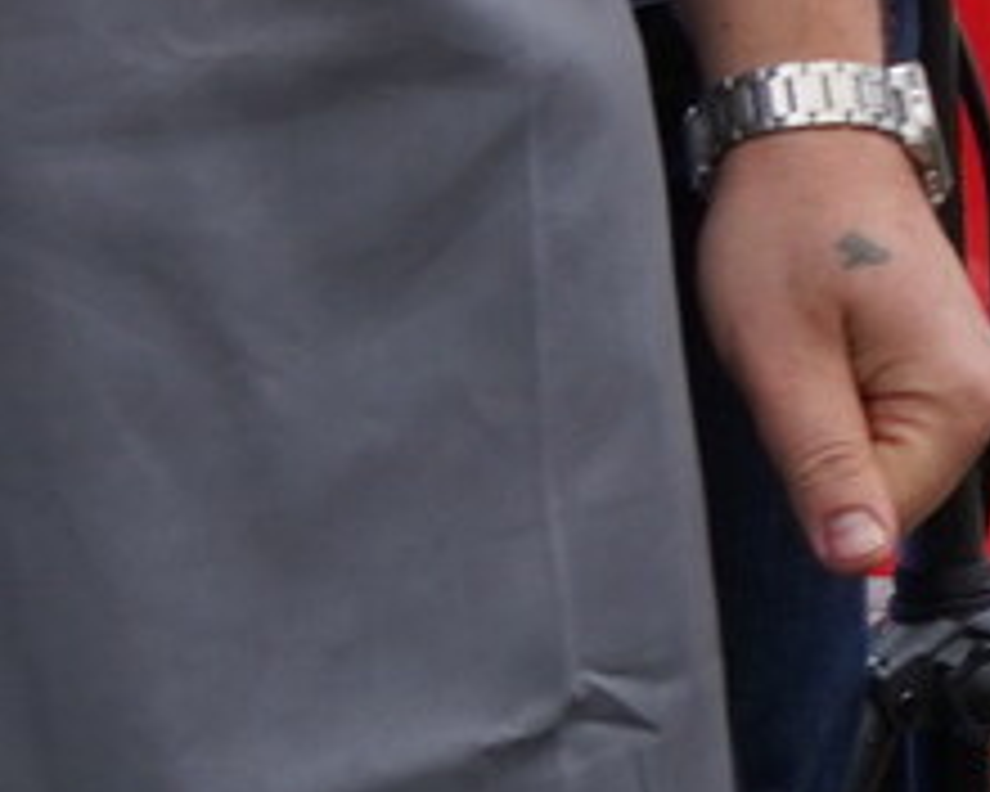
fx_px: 8644
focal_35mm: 295
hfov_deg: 5.5
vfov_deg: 5.2
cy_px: -554
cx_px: 4244
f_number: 7.1
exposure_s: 1/200
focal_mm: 24
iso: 250
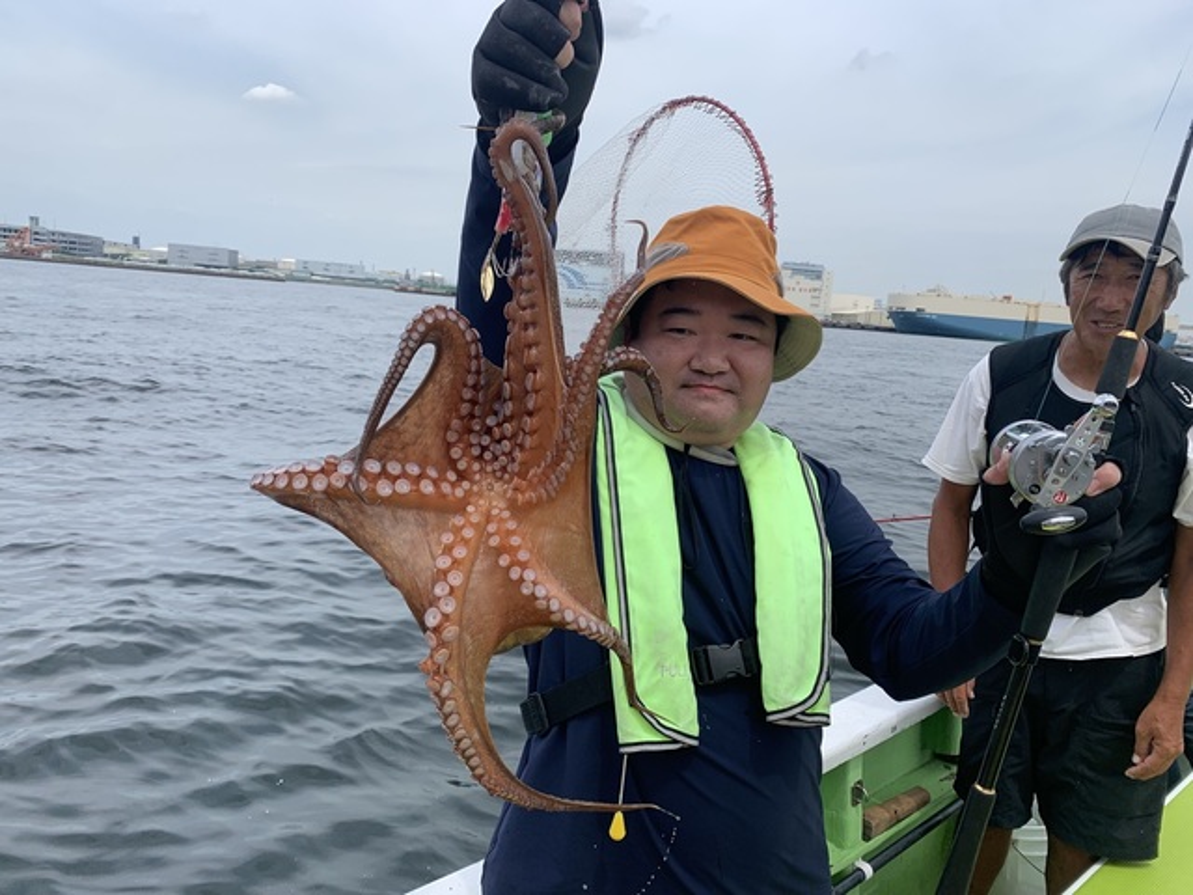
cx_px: 596
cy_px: 448
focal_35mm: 26
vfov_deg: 53.1
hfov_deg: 67.3
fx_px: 896
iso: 25
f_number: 1.8
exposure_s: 1/2033
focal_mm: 4.25
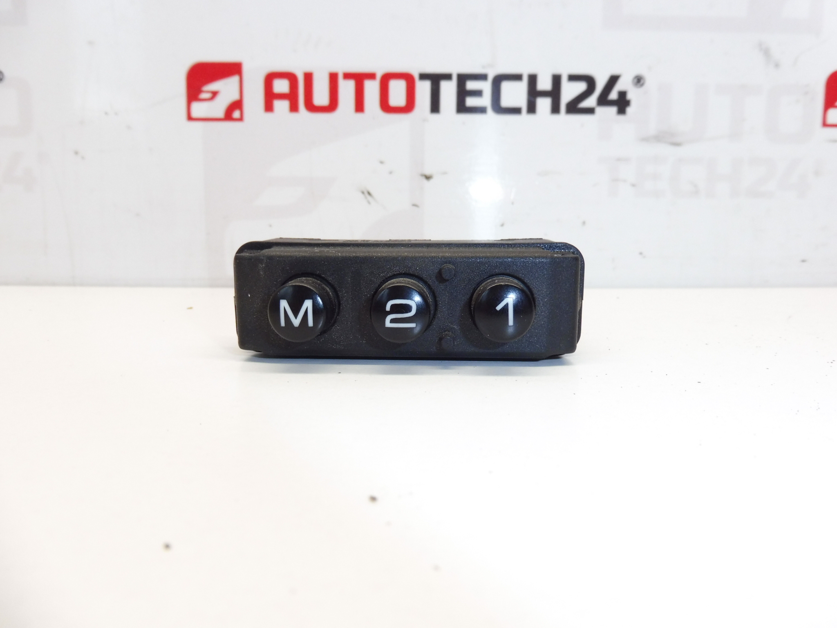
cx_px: 418
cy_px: 314
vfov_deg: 56.8
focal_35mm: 24
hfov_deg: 71.6
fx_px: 580
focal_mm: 4.3
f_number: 4
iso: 200
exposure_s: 1/60
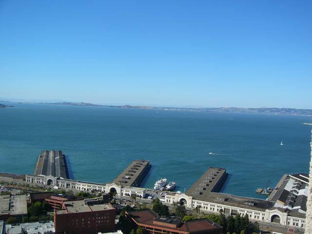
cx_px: 156
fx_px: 315
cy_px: 117
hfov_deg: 52.6
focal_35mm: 35
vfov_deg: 40.7
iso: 50
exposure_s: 1/160
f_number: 8
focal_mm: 5.8
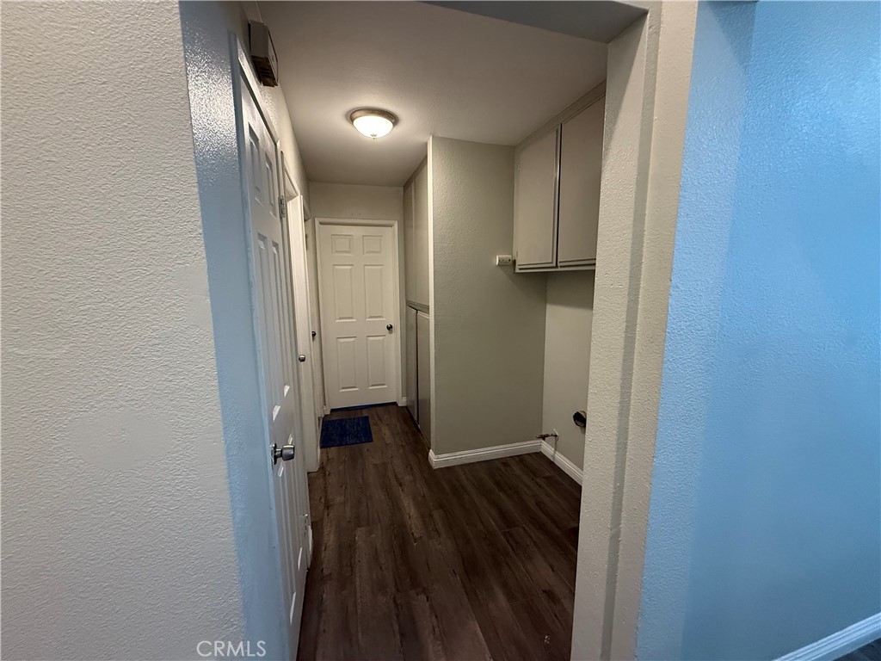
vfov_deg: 85.7
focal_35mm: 14
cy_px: 330
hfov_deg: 102.1
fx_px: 356
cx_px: 440
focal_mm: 2.22
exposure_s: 1/60
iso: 640
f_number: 2.2
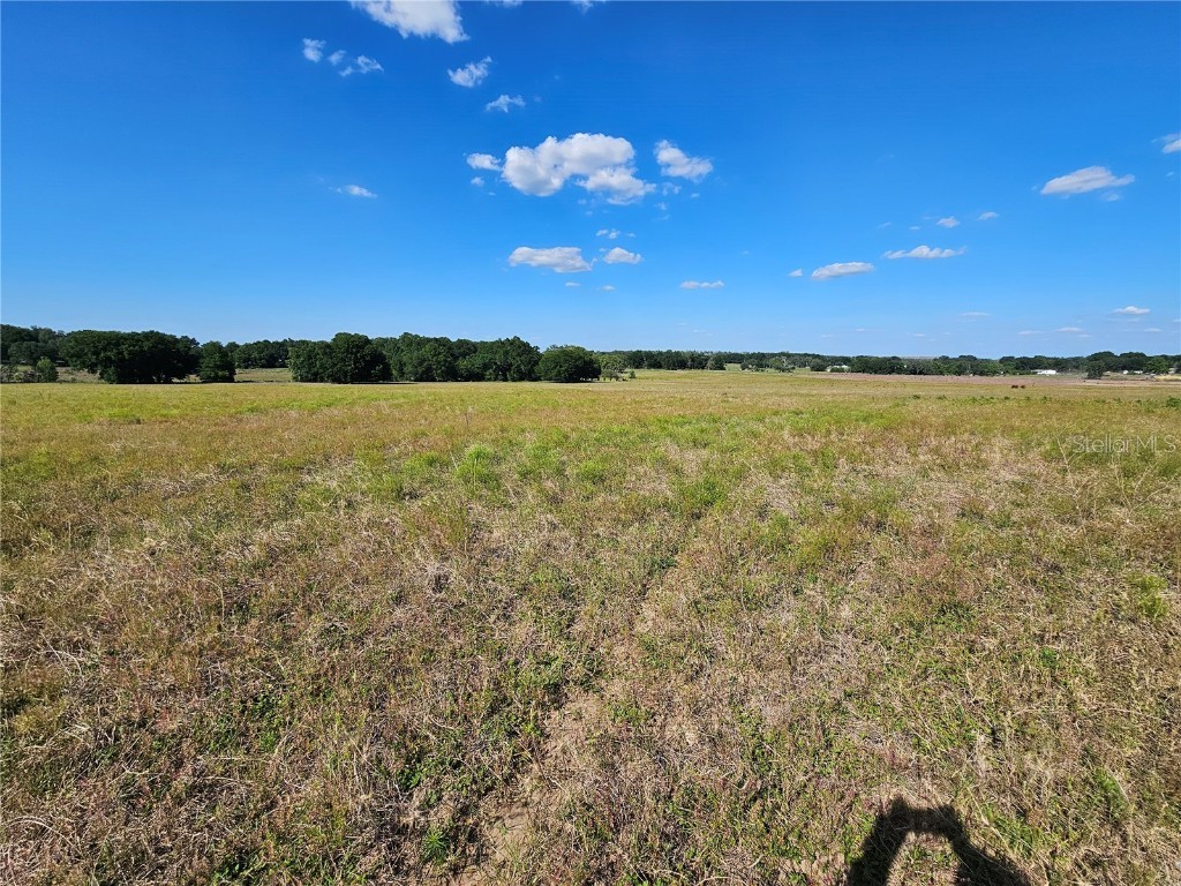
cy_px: 443
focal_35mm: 13
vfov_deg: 89.9
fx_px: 444
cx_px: 590
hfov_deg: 106.2
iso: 50
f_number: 2.2
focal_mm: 2.2
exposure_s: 1/2600
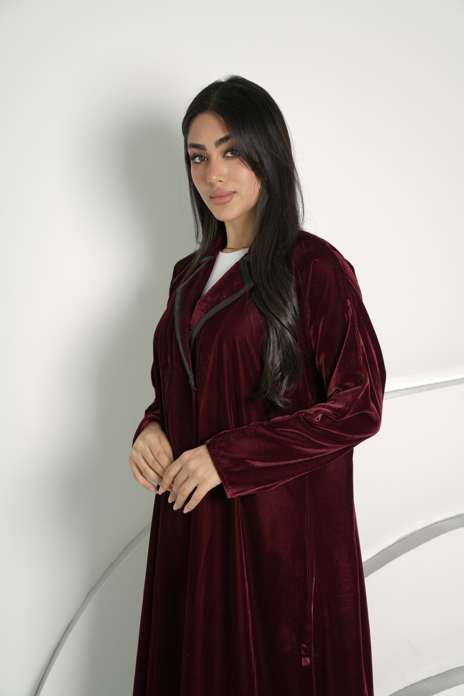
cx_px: 232
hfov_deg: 19.5
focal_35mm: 70
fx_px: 1353
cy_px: 348
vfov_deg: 28.8
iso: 80
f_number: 8
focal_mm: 70
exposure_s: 1/125
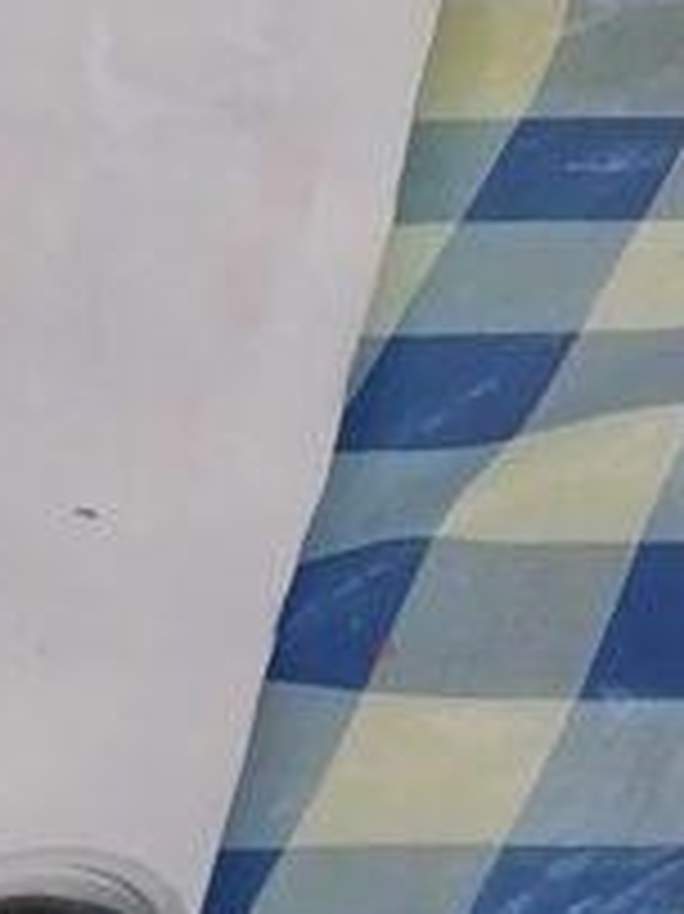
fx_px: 5618
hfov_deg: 5.9
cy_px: -1261
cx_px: 2673
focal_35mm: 213
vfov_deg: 8.5
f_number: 1.8
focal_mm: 4.75
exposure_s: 1/100
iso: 100
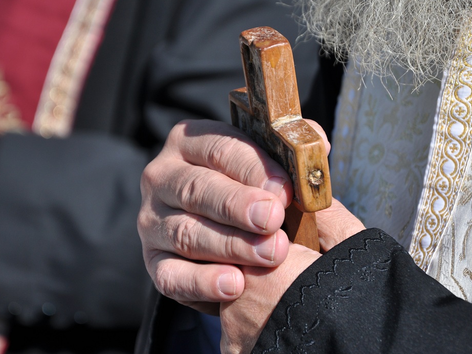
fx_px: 2681
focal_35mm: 197
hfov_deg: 10.1
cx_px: 226
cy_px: 156
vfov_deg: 7.6
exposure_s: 1/640
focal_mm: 105
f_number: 5.6
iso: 200
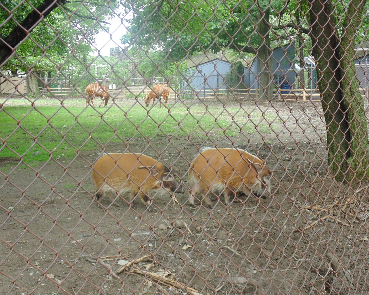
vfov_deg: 34.2
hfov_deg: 42.0
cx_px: 175
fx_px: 481
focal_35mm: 44
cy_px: 146
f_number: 3.6
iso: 80
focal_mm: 7.4
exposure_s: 1/60
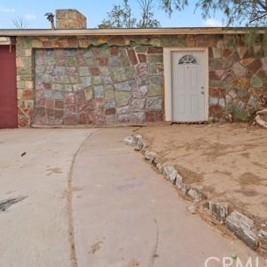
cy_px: 91
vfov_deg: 61.5
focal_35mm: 25
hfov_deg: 61.0
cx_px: 184
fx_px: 218
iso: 400
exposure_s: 1/80
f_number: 9
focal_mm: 14
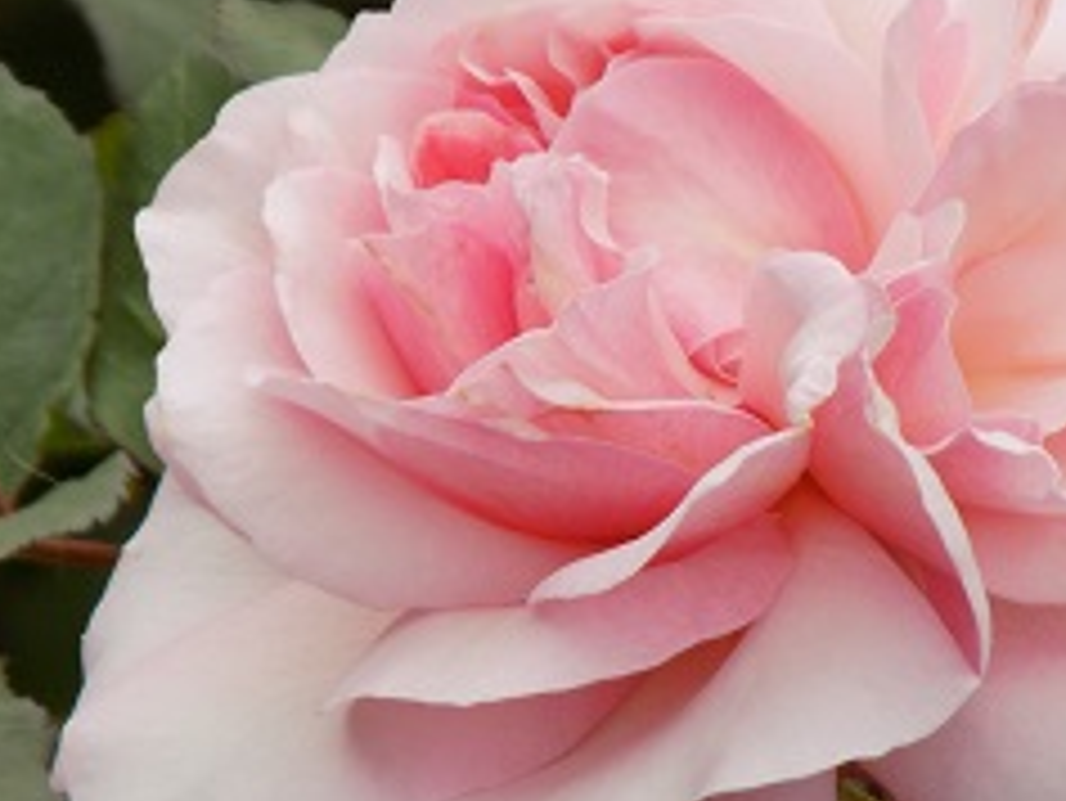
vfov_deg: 1.3
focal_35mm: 1186
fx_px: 36541
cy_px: 405
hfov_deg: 1.7
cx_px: 612
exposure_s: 1/125
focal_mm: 104
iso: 80
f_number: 5.9
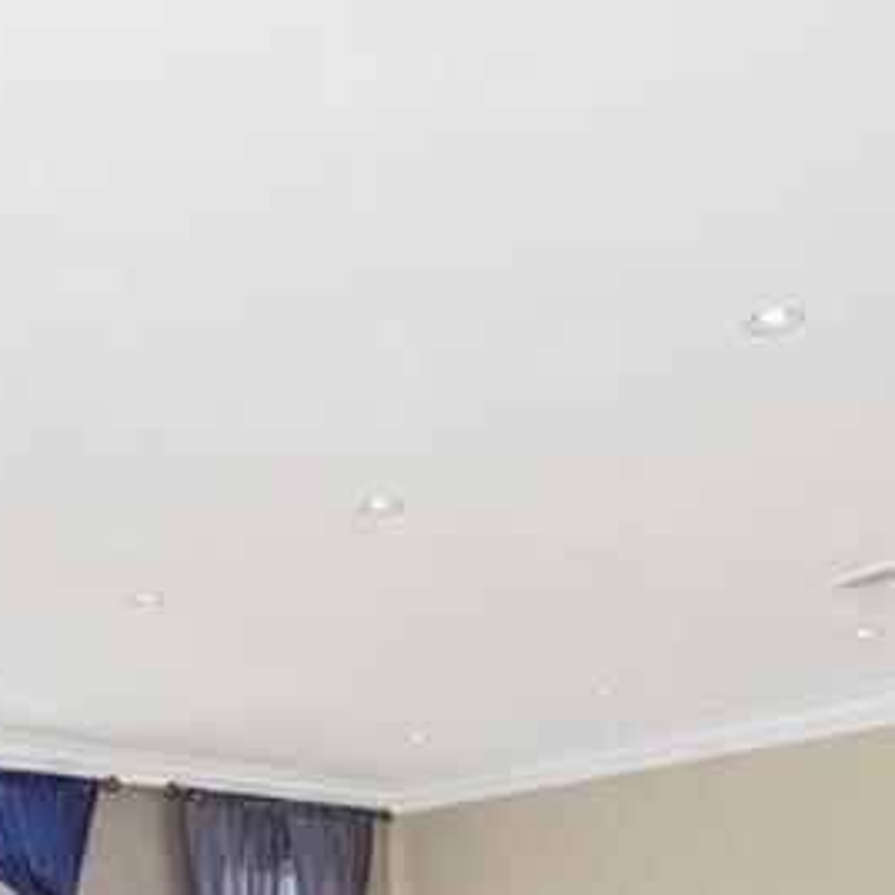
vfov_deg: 29.3
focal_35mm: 52
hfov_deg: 32.1
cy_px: 1005
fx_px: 1521
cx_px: 217
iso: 50
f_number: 4
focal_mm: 16
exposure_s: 1/30
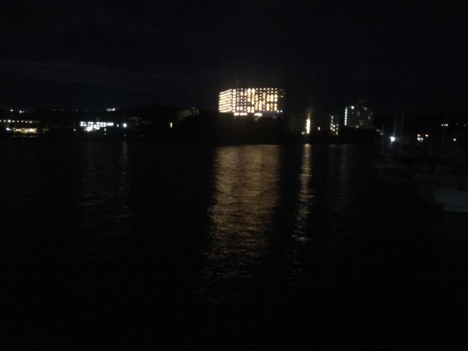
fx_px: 392
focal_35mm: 29
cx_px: 234
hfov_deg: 61.7
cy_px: 176
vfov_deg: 48.2
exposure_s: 1/4
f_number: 2.2
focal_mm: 4.15
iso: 1250
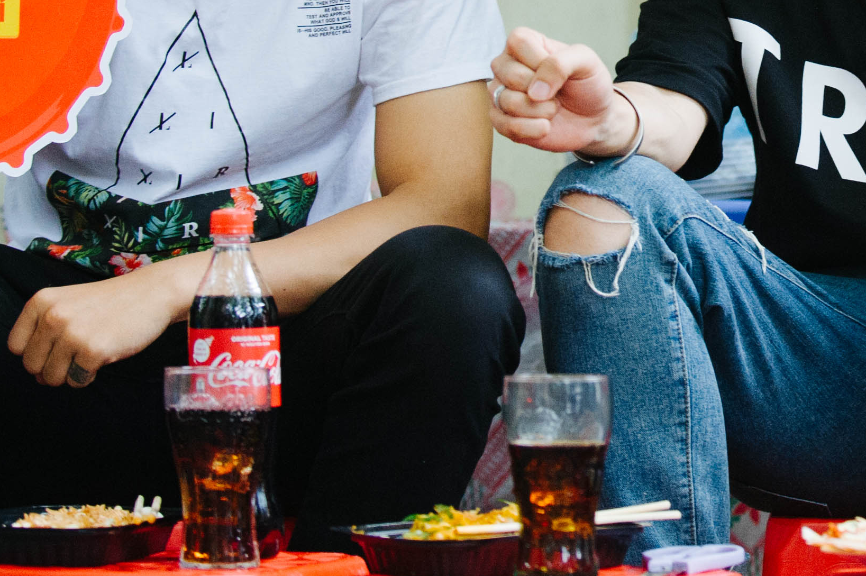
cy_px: -10
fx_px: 4375
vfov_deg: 7.5
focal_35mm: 182
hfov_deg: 11.2
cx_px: 823
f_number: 3.2
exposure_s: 1/160
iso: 1600
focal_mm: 70
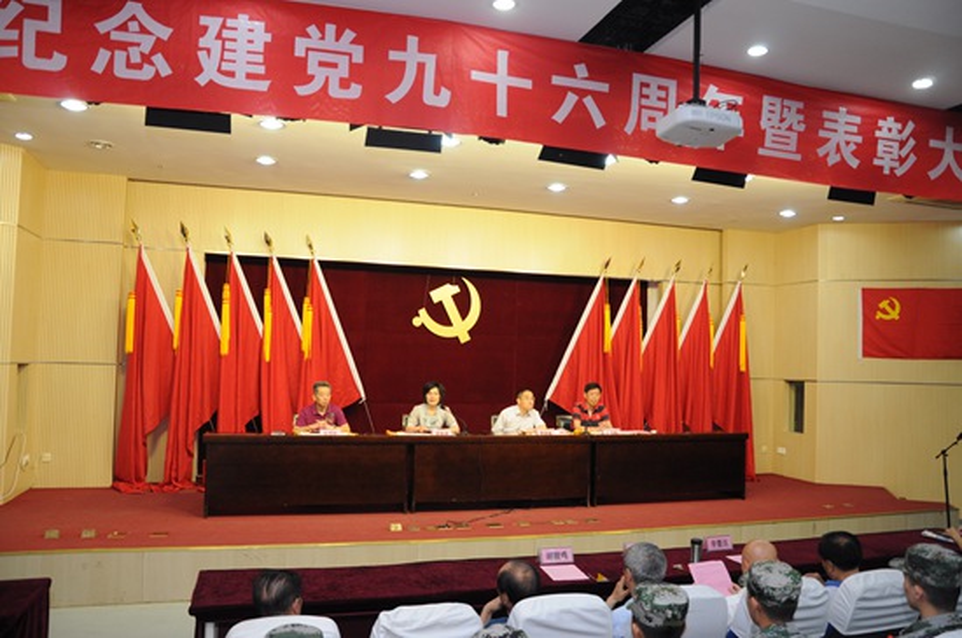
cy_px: 319
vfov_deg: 47.8
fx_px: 720
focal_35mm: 27
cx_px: 481
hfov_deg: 67.5
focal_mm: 18
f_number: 4
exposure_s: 1/60
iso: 720
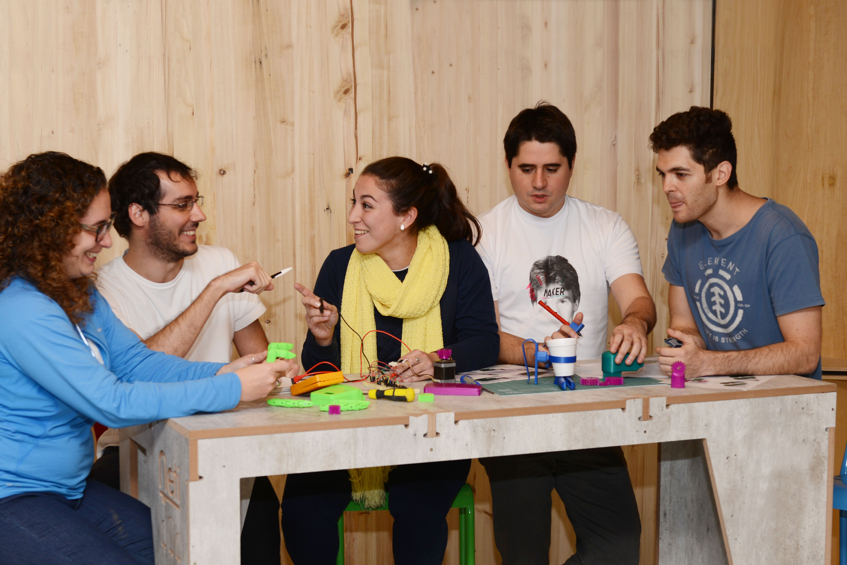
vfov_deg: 27.0
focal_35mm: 50
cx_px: 424
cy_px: 282
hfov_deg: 39.6
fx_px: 1177
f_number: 5
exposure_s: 1/100
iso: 400
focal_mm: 50
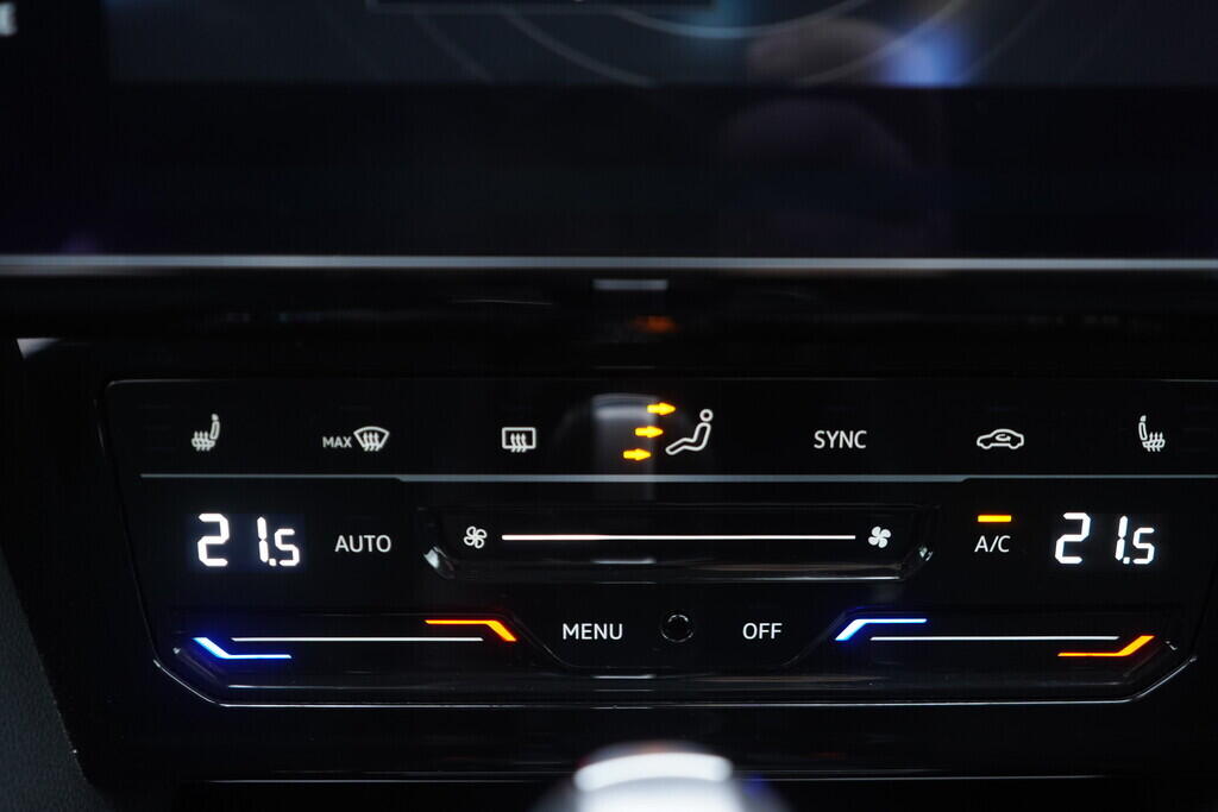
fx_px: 1218
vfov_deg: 36.9
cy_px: 406
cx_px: 609
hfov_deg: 53.1
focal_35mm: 36
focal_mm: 24
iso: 400
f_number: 2.8
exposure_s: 1/40
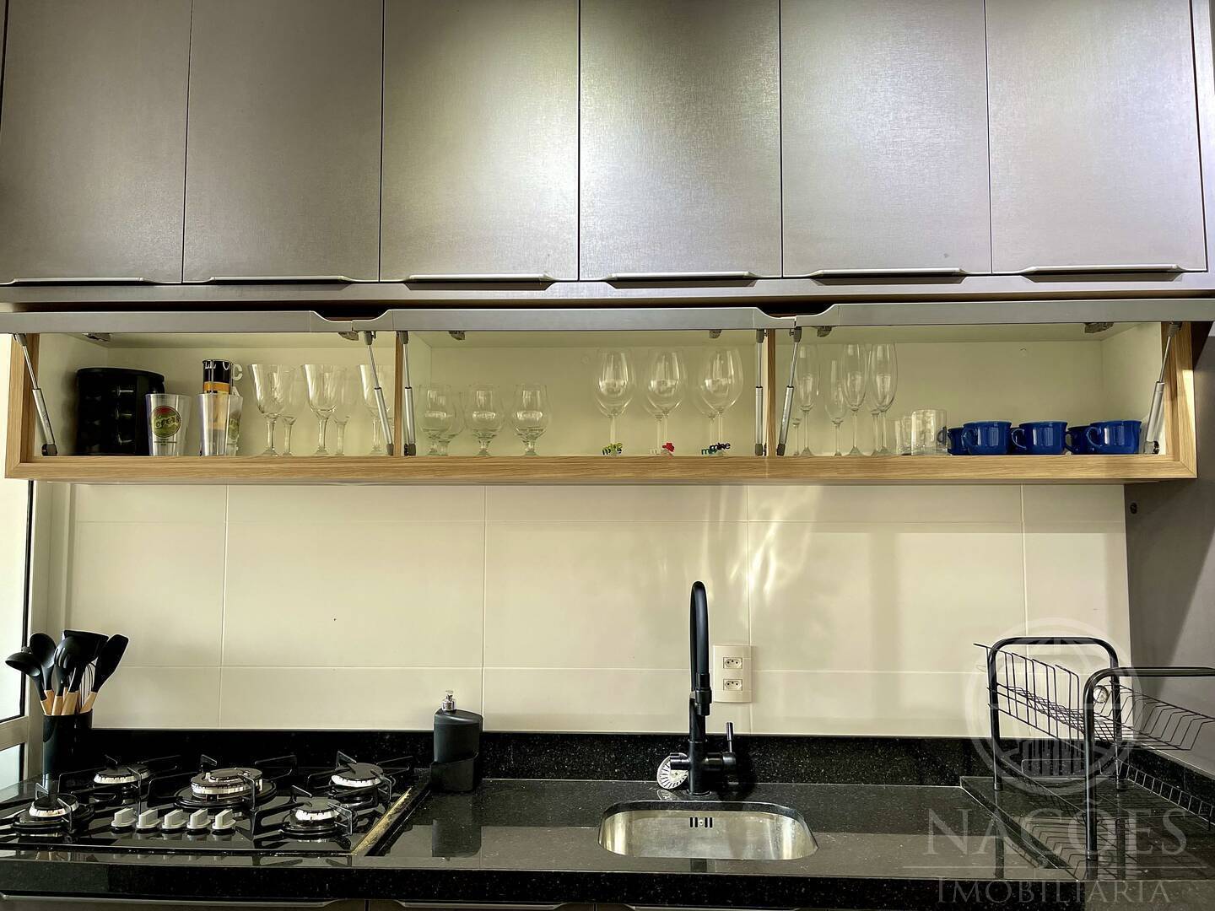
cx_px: 608
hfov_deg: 69.4
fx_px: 877
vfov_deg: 54.9
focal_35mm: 25
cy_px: 456
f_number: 1.6
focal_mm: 5.1
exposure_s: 1/120
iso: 125
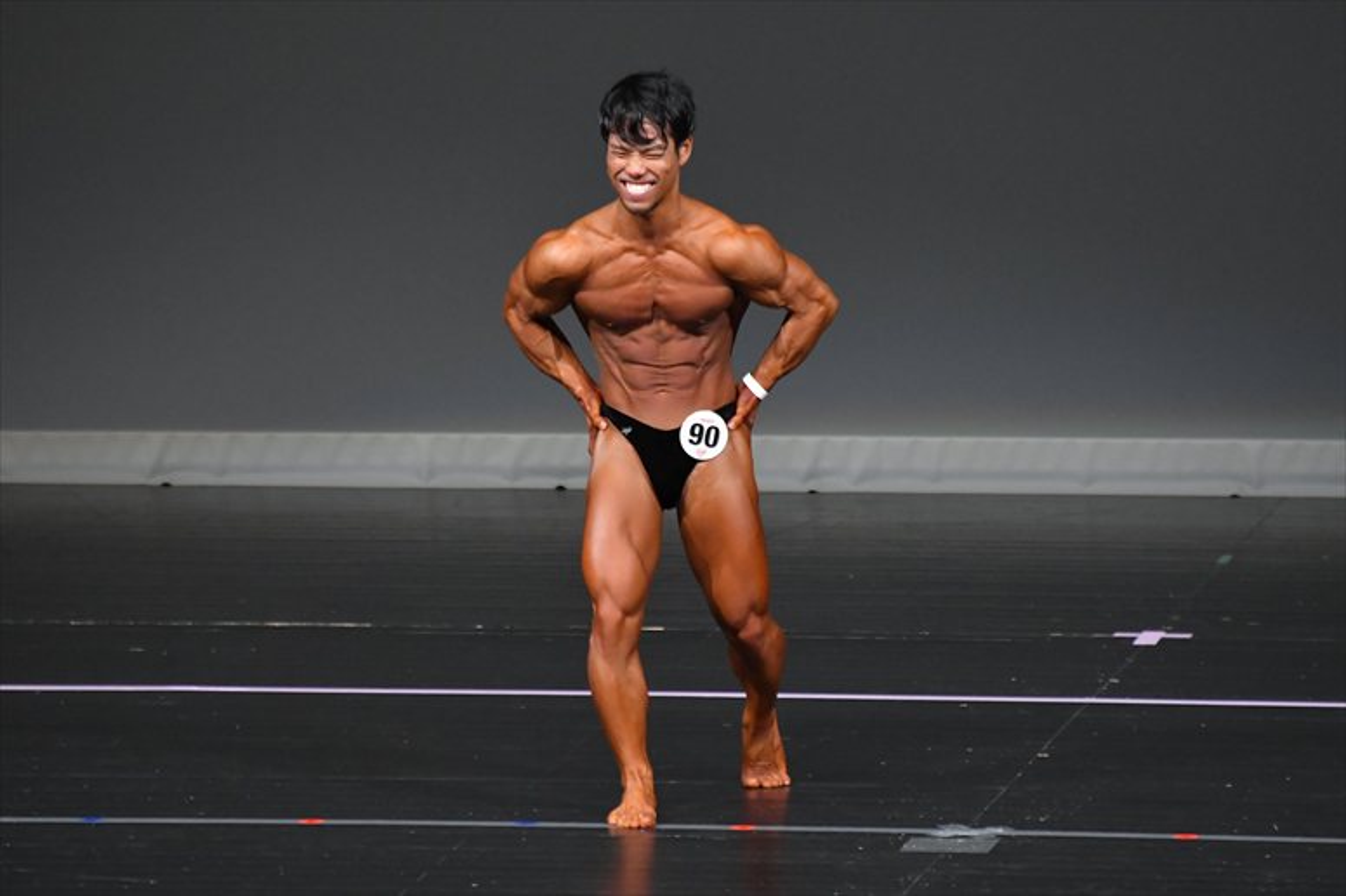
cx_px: 673
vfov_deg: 3.1
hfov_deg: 4.6
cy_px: 448
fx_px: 16817
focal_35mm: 450
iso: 4000
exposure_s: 1/400
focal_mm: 300
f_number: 5.6
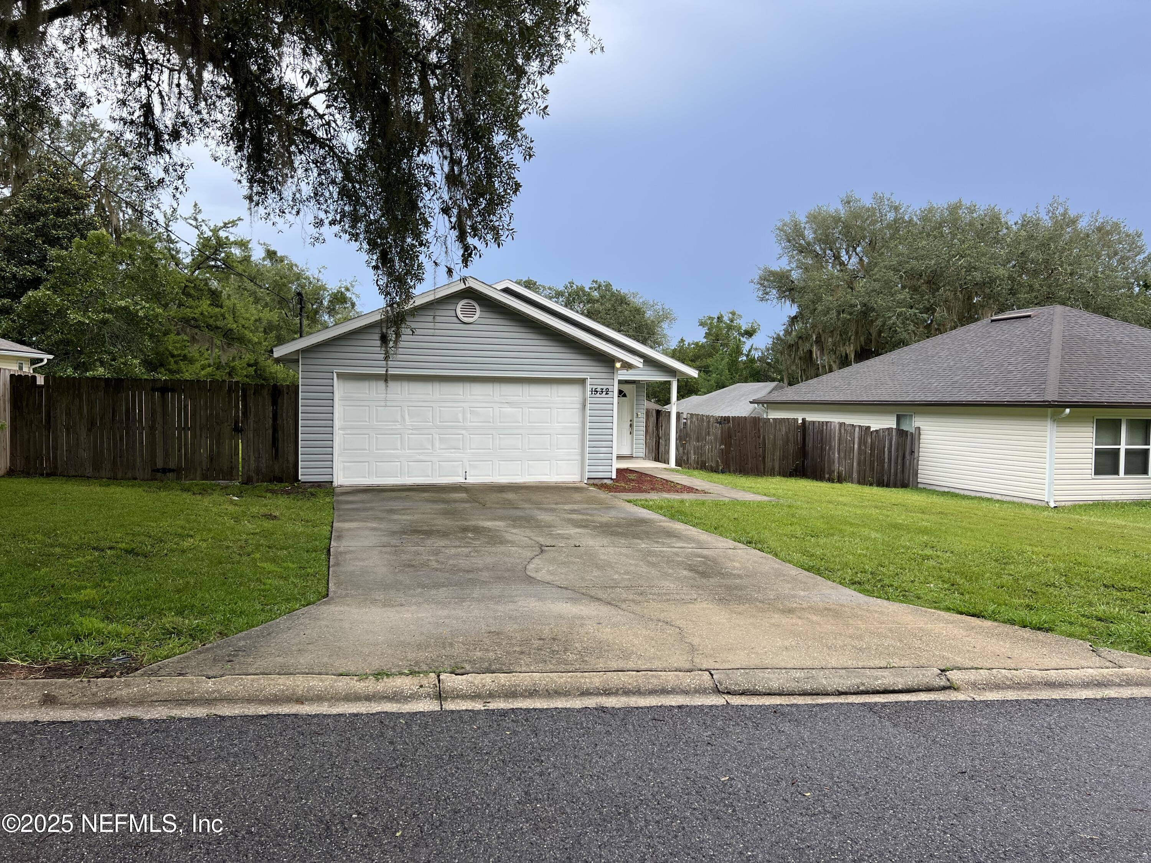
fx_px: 865
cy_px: 432
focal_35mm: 26
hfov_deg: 67.3
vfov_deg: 53.1
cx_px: 576
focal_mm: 5.7
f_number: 1.5
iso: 50
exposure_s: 1/974
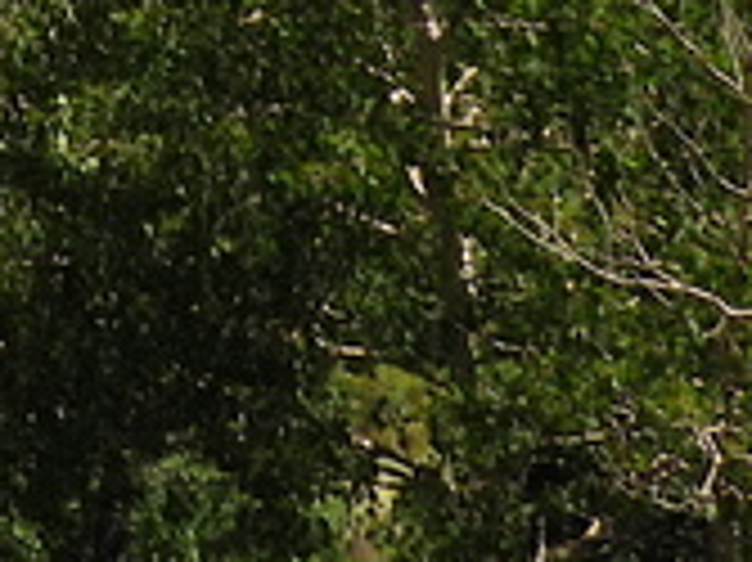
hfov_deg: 6.9
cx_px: -1108
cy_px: -1214
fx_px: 5818
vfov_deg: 5.2
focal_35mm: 268
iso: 100
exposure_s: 1/1600
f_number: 4
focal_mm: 6.2
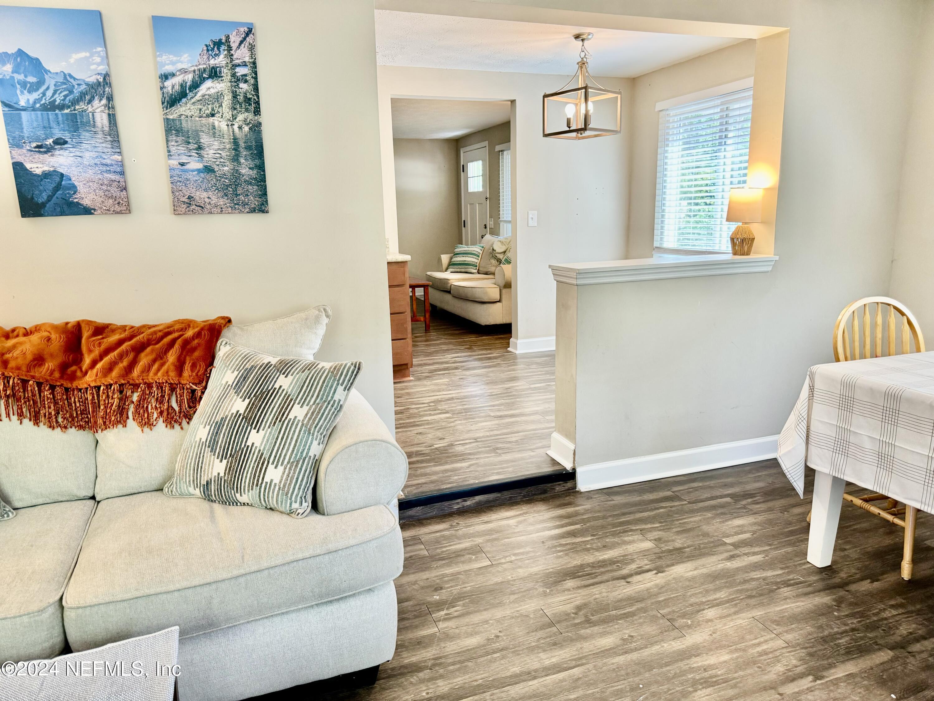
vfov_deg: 56.8
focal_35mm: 24
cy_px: 350
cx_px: 467
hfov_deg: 71.6
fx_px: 648
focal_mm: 6.76
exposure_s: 1/120
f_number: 1.78
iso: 200
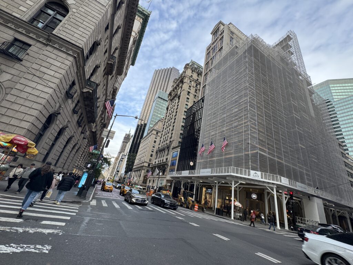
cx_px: 176
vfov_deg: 85.7
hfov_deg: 102.1
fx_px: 143
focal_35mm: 14
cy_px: 132
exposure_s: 1/156
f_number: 2.2
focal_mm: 2.22
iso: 40
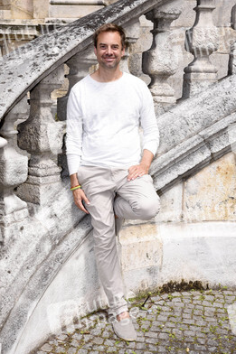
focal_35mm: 49
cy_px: 178
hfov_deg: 27.5
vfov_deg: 40.4
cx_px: 119
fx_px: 482
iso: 400
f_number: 11
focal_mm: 48
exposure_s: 1/160
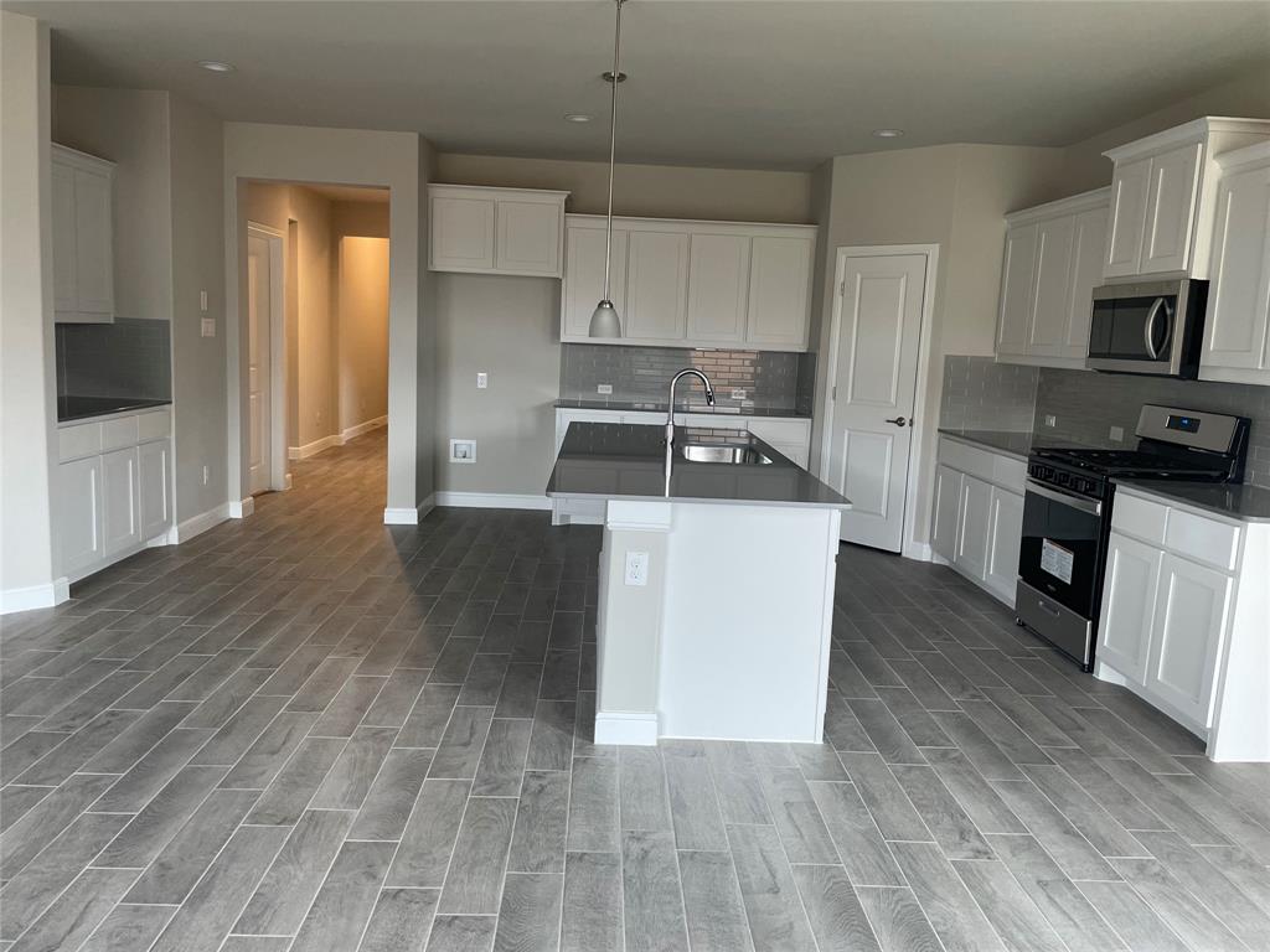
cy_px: 476
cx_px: 635
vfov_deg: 53.1
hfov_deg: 67.3
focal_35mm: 26
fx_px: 954
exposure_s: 1/68
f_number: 1.6
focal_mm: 4.2
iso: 125
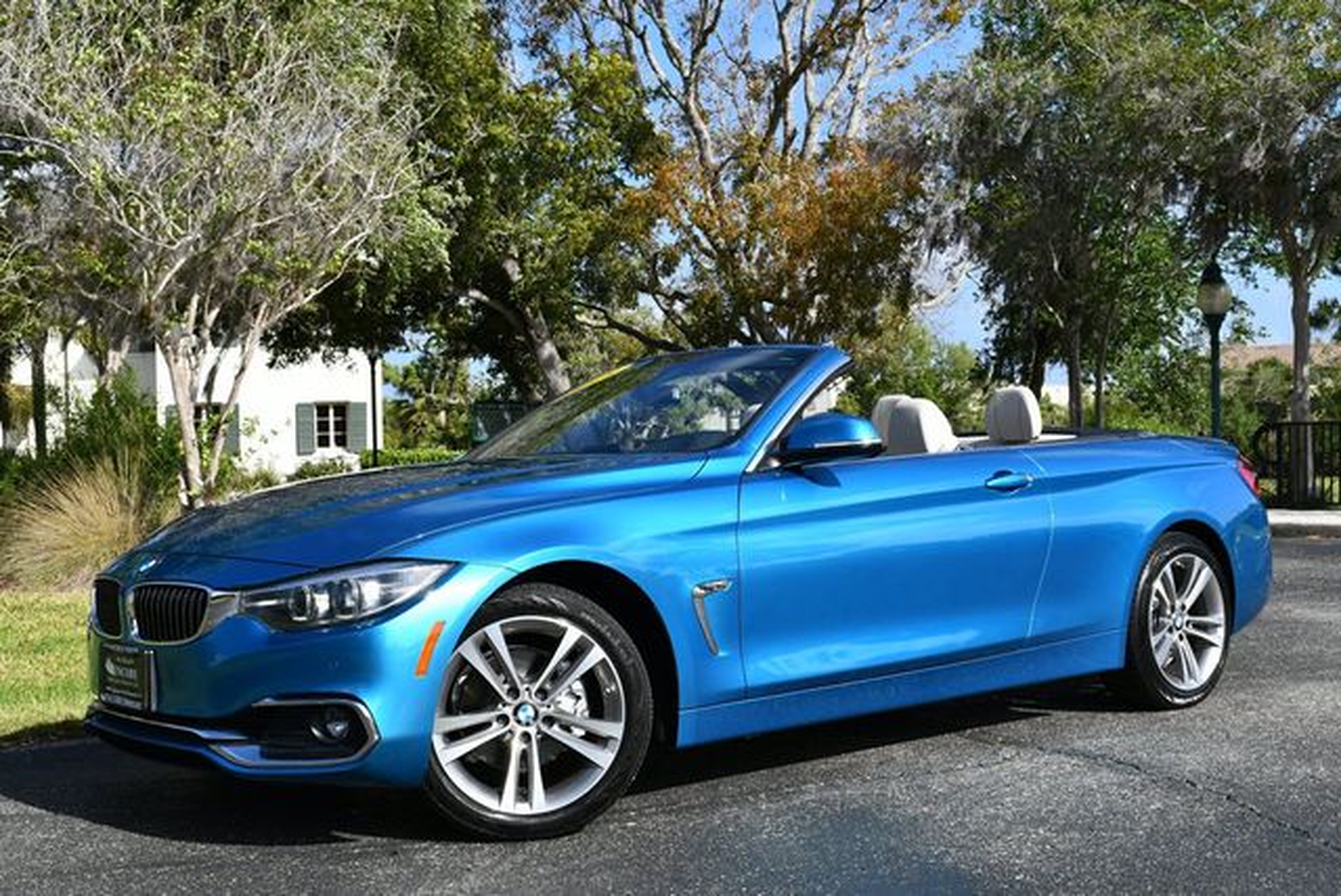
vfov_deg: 30.6
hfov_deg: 44.5
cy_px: 448
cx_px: 670
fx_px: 1640
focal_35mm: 44
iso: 100
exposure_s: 1/250
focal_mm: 22
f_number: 8
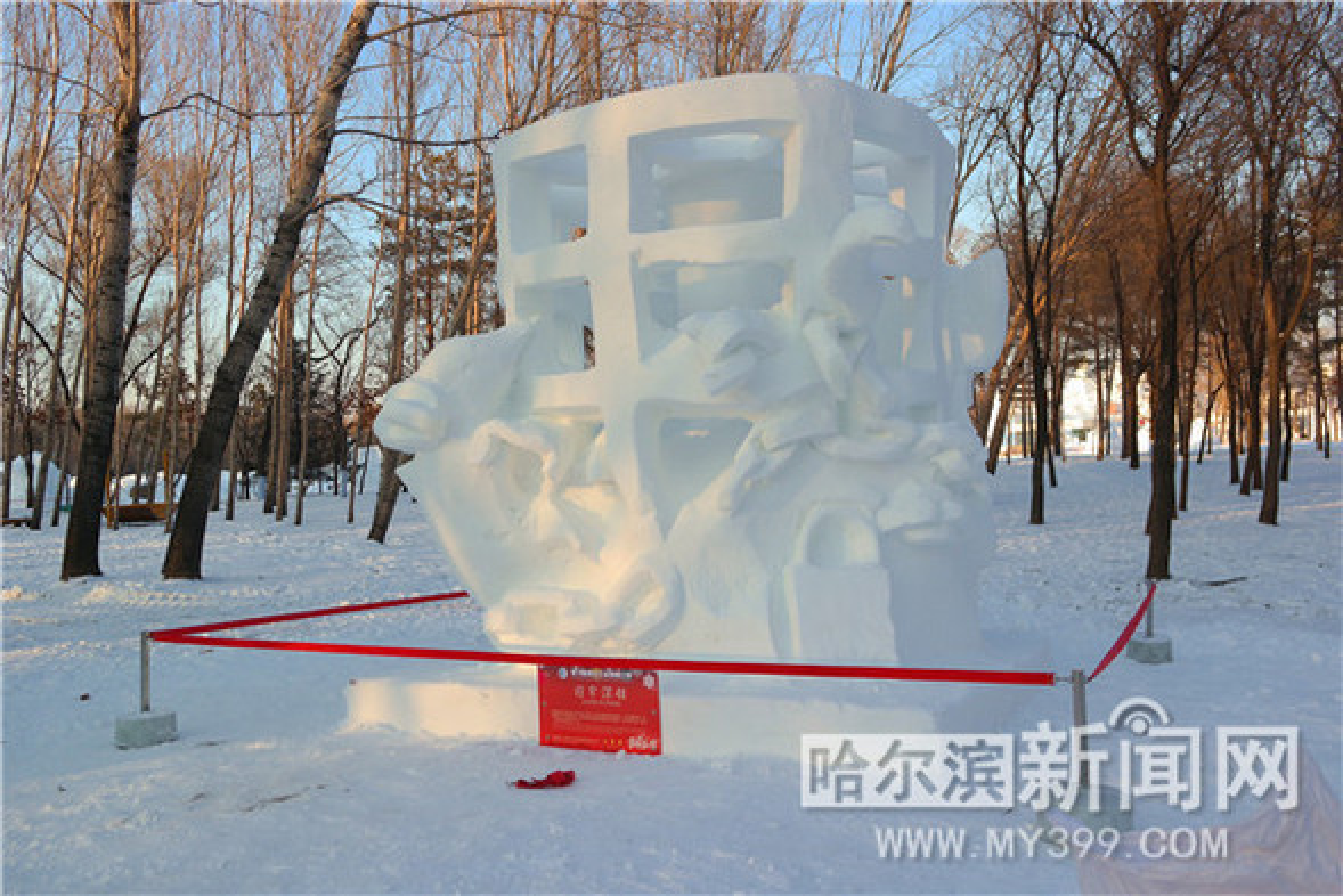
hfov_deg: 61.9
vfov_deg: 43.6
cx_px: 672
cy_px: 448
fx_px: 1119
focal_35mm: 30
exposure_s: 1/160
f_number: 5
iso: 100
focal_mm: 20
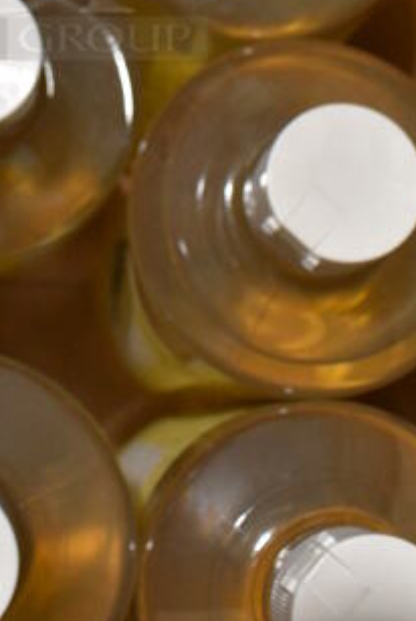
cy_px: -45
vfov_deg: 23.9
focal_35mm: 80
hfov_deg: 16.7
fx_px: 1383
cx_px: -16
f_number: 5.6
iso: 800
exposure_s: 1/60
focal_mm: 18
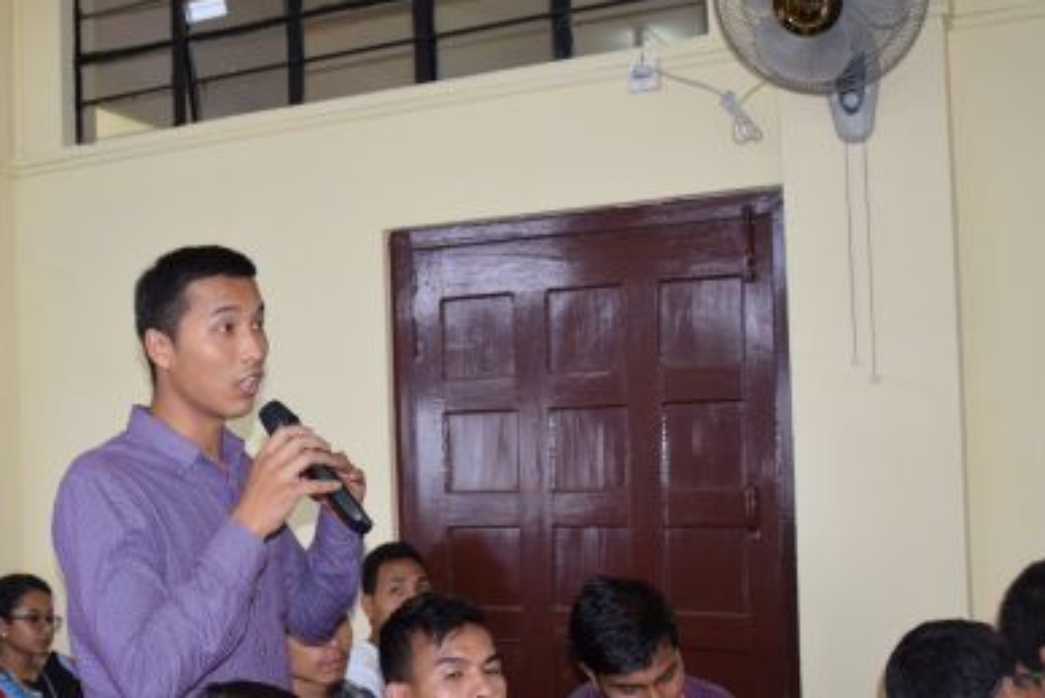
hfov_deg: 38.0
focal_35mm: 51
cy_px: 418
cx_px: 272
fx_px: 1481
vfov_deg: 26.5
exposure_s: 1/60
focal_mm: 22
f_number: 4
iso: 800
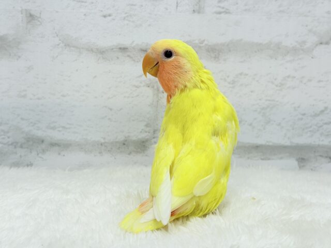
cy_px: 124
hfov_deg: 36.8
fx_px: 497
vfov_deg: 28.0
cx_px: 166
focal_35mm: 52
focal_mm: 5.96
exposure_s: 1/100
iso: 50
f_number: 1.6
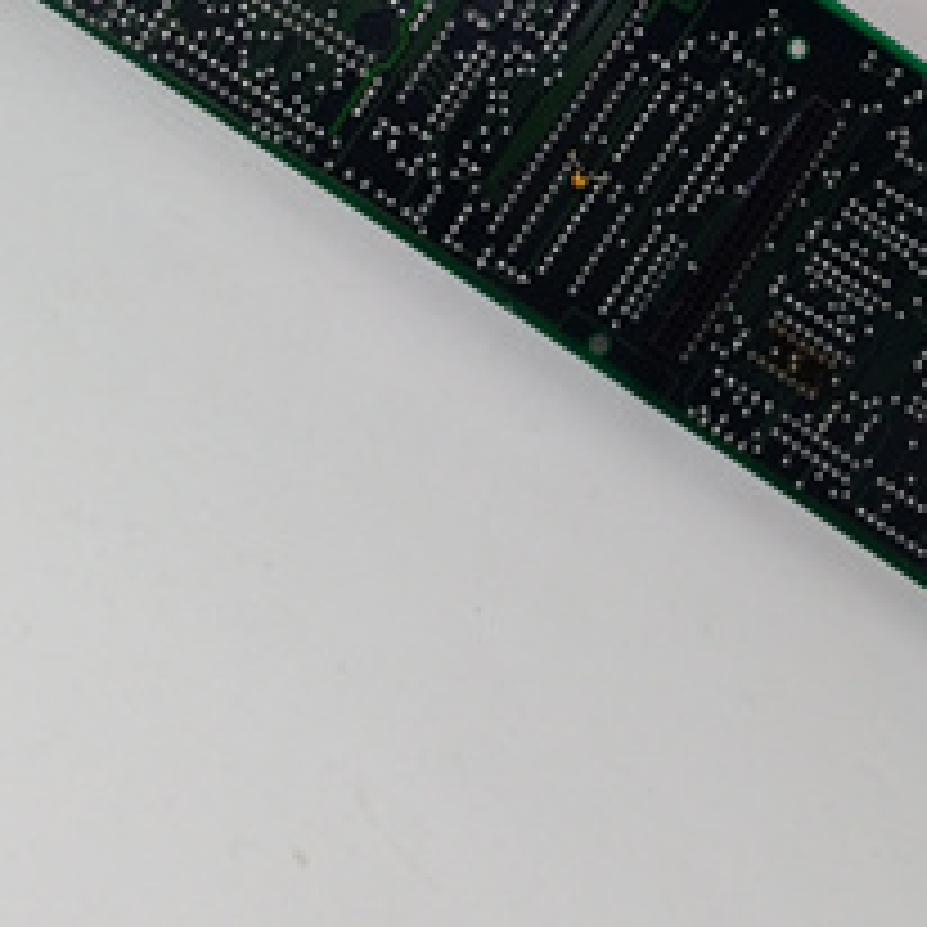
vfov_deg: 28.8
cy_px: 155
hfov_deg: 29.2
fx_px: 1757
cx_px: 657
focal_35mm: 58
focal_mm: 3.79
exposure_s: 1/33
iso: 188
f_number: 2
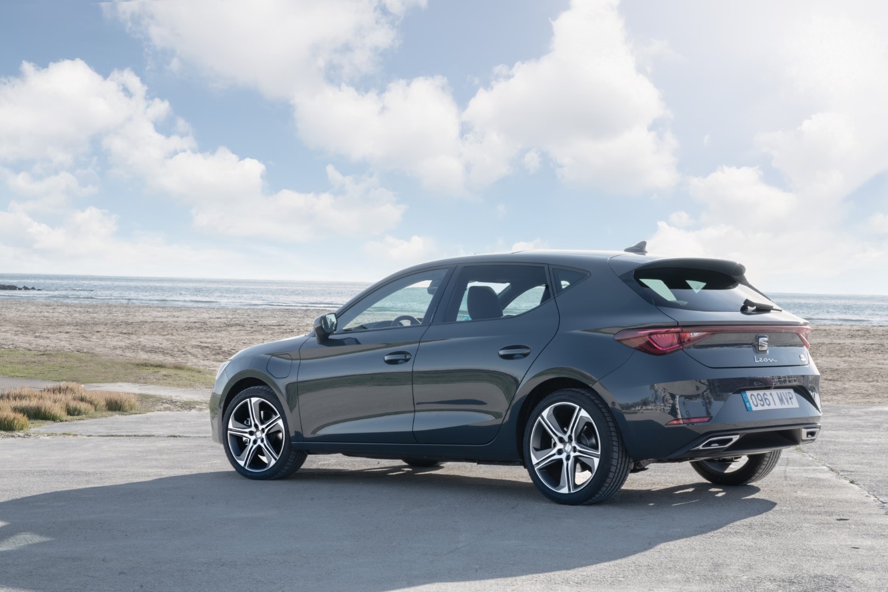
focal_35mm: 58
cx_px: 444
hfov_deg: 34.5
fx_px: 1431
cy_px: 296
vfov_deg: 23.4
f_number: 22
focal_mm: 58
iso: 100
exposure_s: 1/8
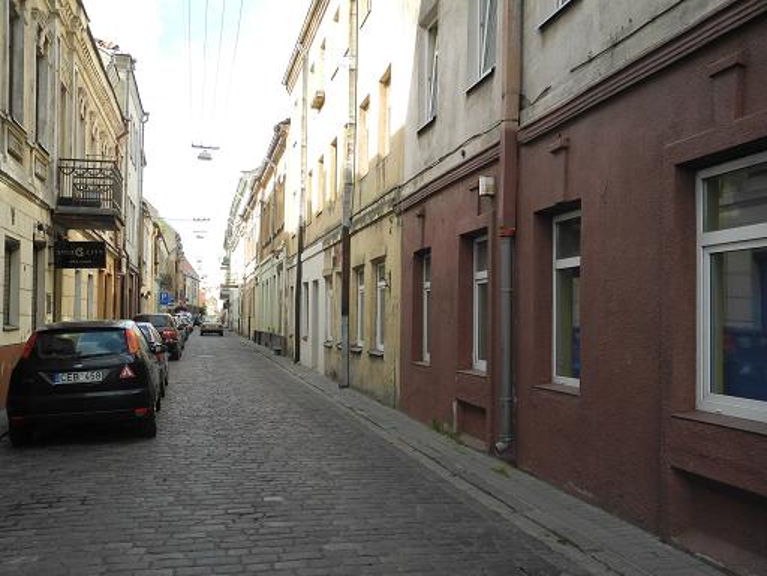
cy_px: 288
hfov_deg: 49.0
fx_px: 842
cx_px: 384
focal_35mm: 38
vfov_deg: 37.7
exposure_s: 1/320
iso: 100
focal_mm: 8.1
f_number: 3.2
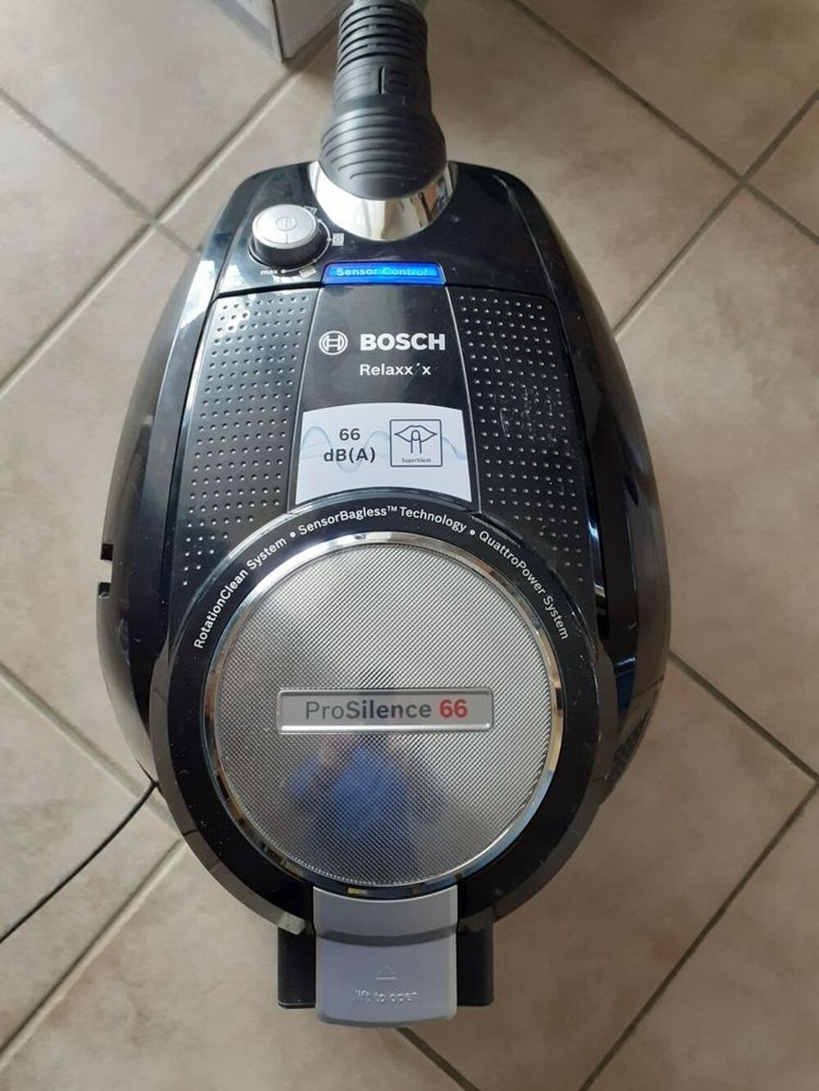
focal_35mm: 27
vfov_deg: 65.3
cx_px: 410
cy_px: 546
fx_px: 852
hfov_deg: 51.4
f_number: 1.9
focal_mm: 3.6
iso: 160
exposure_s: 1/50
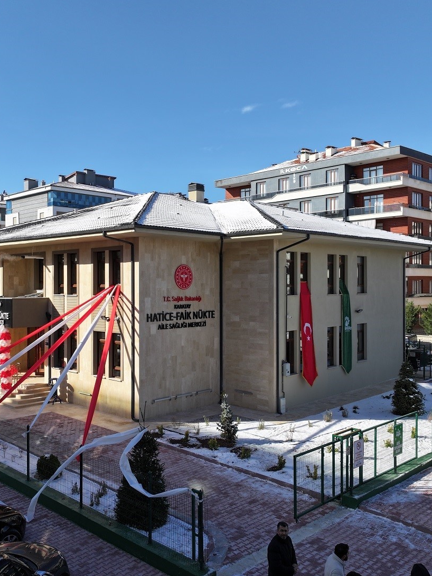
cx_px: 169
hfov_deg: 42.7
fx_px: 549
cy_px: 289
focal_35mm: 33
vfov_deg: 55.3
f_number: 2.8
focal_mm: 12.29
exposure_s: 1/120
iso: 130
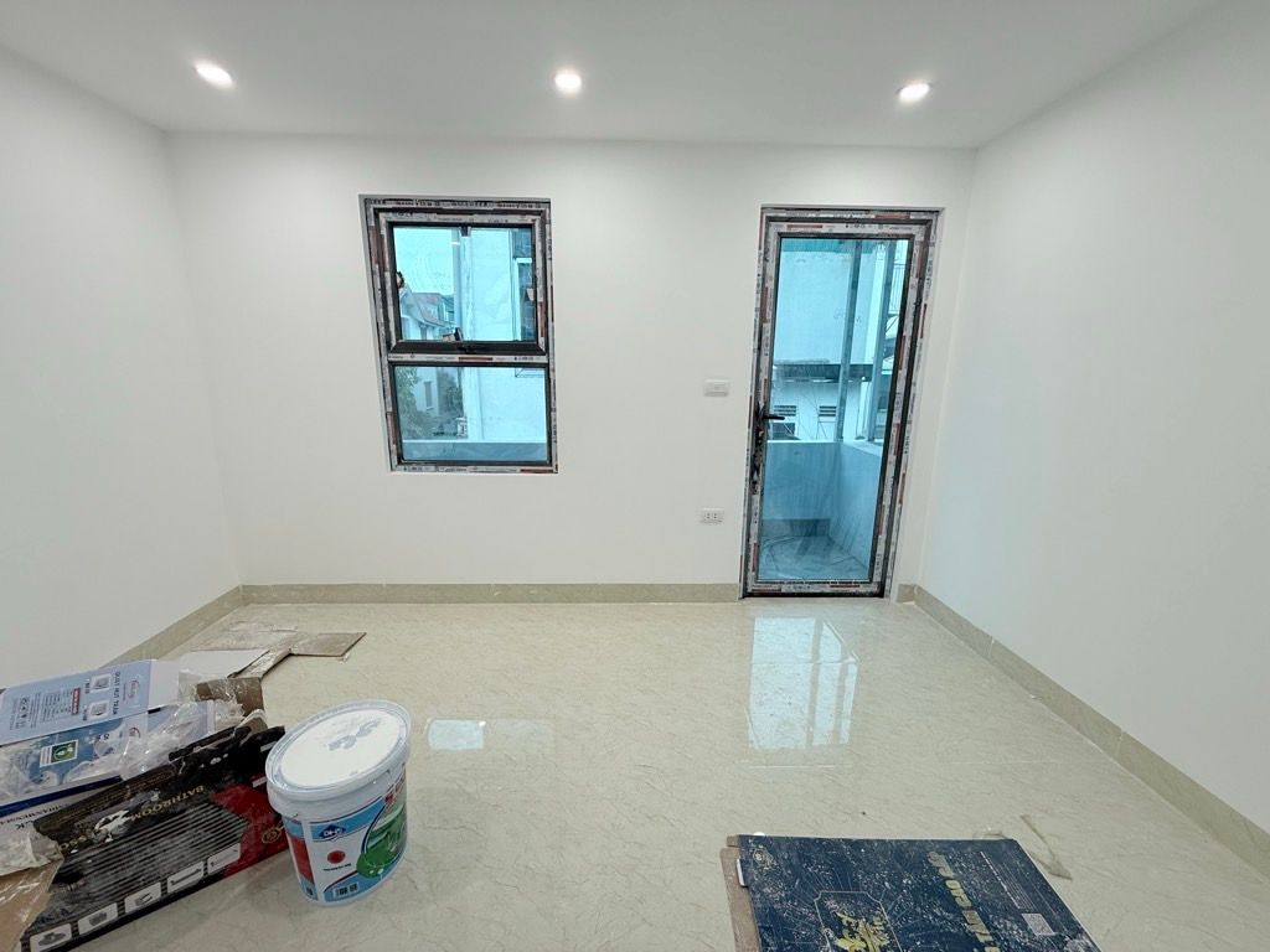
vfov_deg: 85.7
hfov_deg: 102.1
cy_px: 476
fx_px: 514
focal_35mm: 14
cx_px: 635
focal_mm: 2.22
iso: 100
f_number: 2.2
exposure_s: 1/100
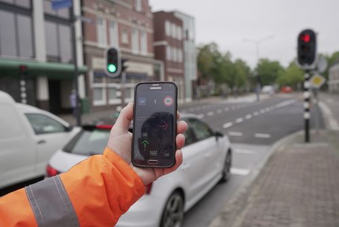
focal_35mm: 31
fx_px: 292
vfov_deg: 42.4
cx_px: 170
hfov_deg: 60.3
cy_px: 114
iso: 200
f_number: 4
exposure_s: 1/400
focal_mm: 31
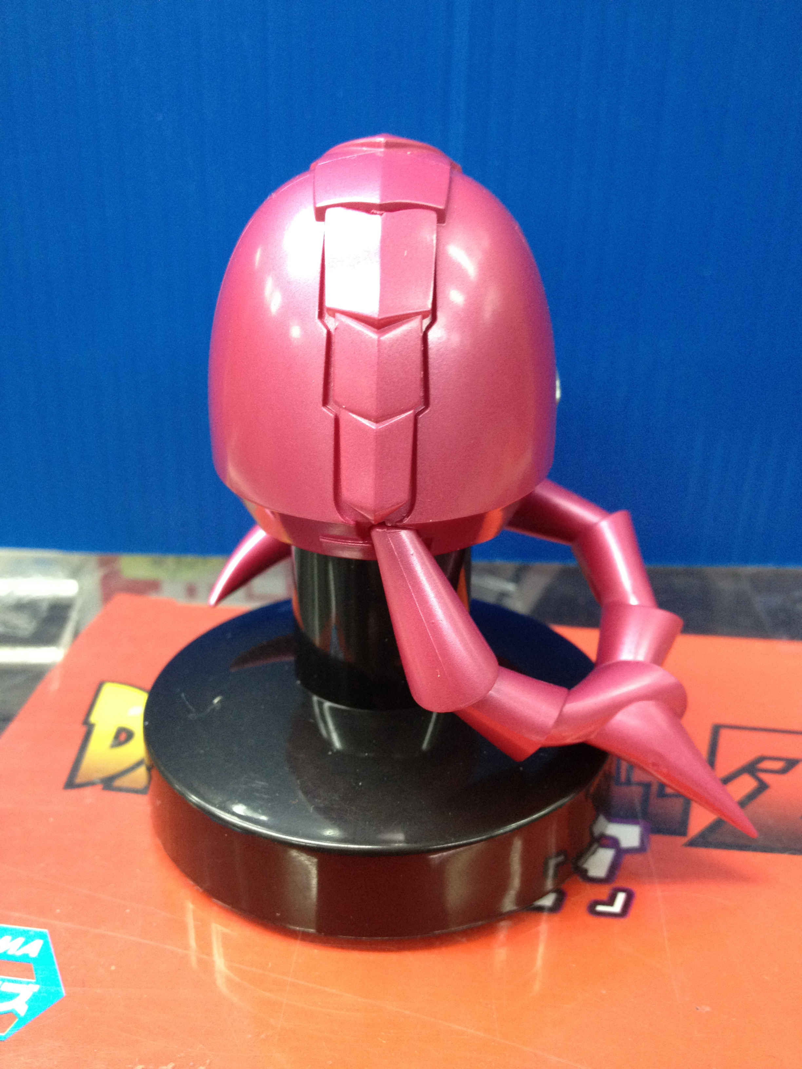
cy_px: 534
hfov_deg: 40.7
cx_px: 401
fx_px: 1081
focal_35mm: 35
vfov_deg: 52.6
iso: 200
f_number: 2.4
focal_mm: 4.28
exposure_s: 1/20
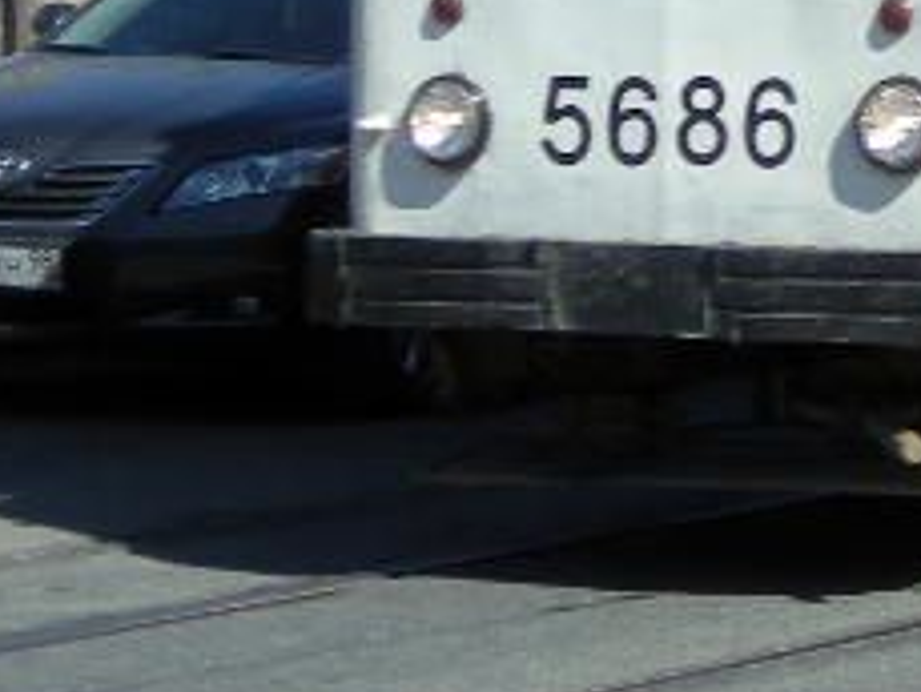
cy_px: -89
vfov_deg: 5.4
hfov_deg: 7.2
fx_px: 7267
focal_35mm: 273
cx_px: 1235
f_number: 7
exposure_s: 1/168
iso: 50
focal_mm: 9.9
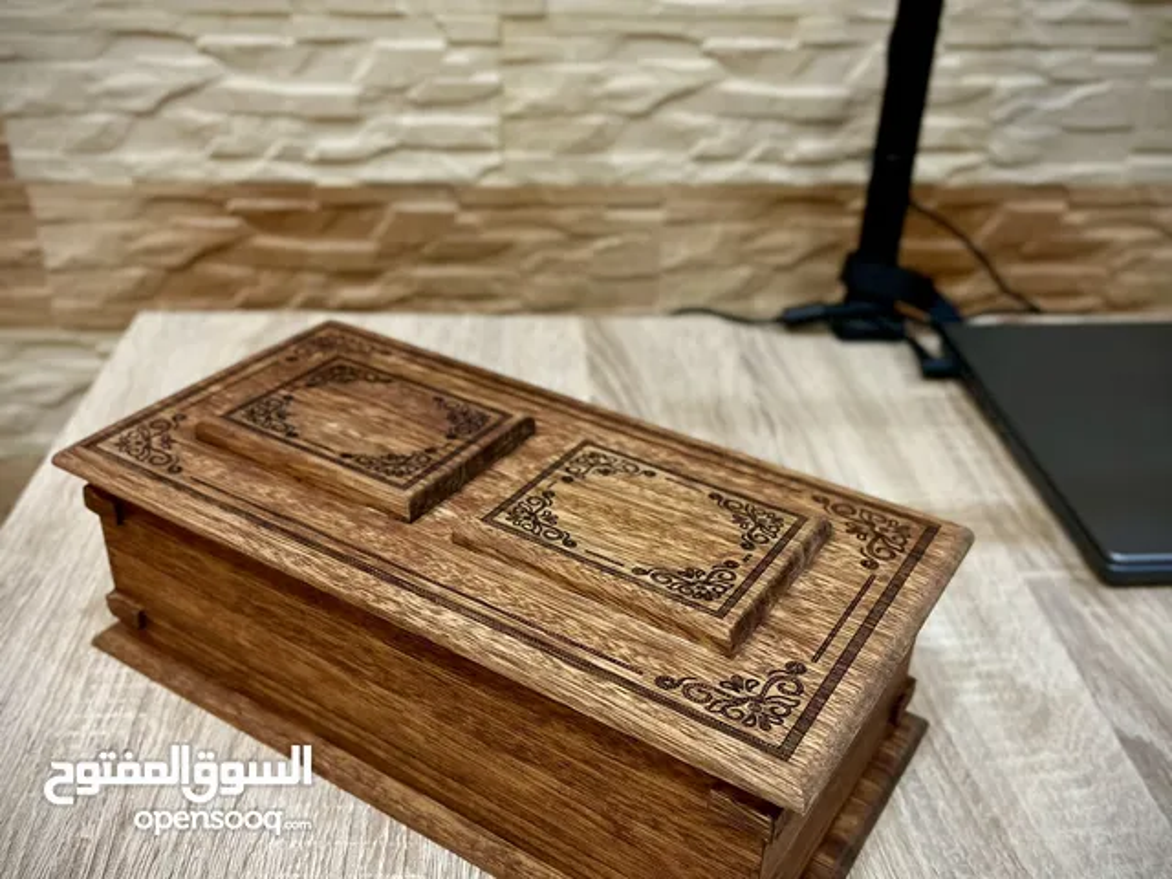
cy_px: 440
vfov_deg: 53.1
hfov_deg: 67.3
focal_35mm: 26
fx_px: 880
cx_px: 586
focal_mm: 5.7
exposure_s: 1/50
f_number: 1.5
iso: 250
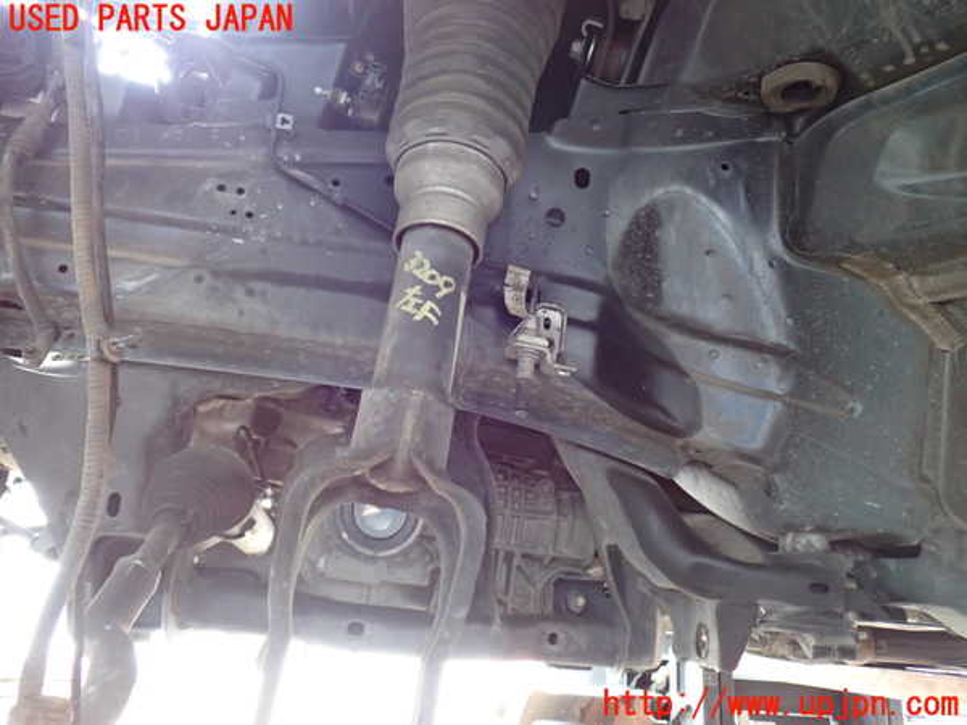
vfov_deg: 46.8
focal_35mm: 30
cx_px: 484
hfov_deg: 60.0
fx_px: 838
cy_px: 362
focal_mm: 5.4
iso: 320
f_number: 2.3
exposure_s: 1/30
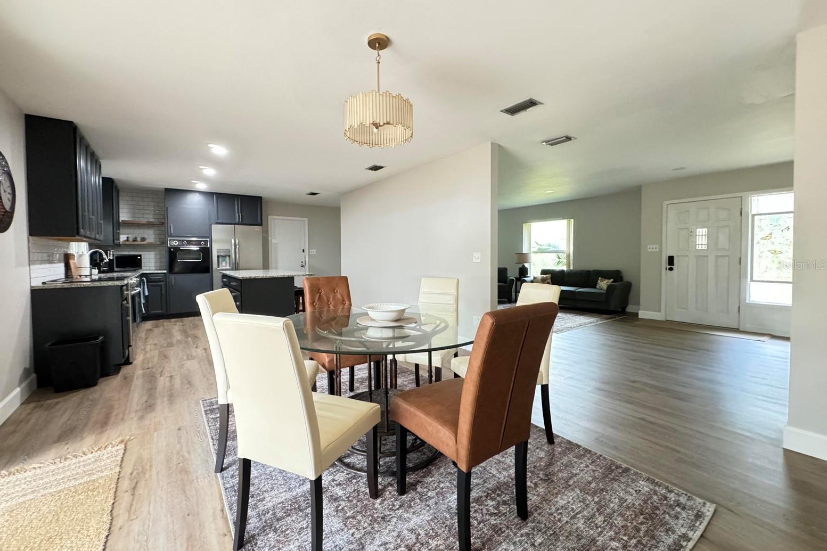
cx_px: 402
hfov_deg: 100.4
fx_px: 345
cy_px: 265
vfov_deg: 77.3
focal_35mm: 15
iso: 1000
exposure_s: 1/60
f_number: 2.2
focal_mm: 2.22
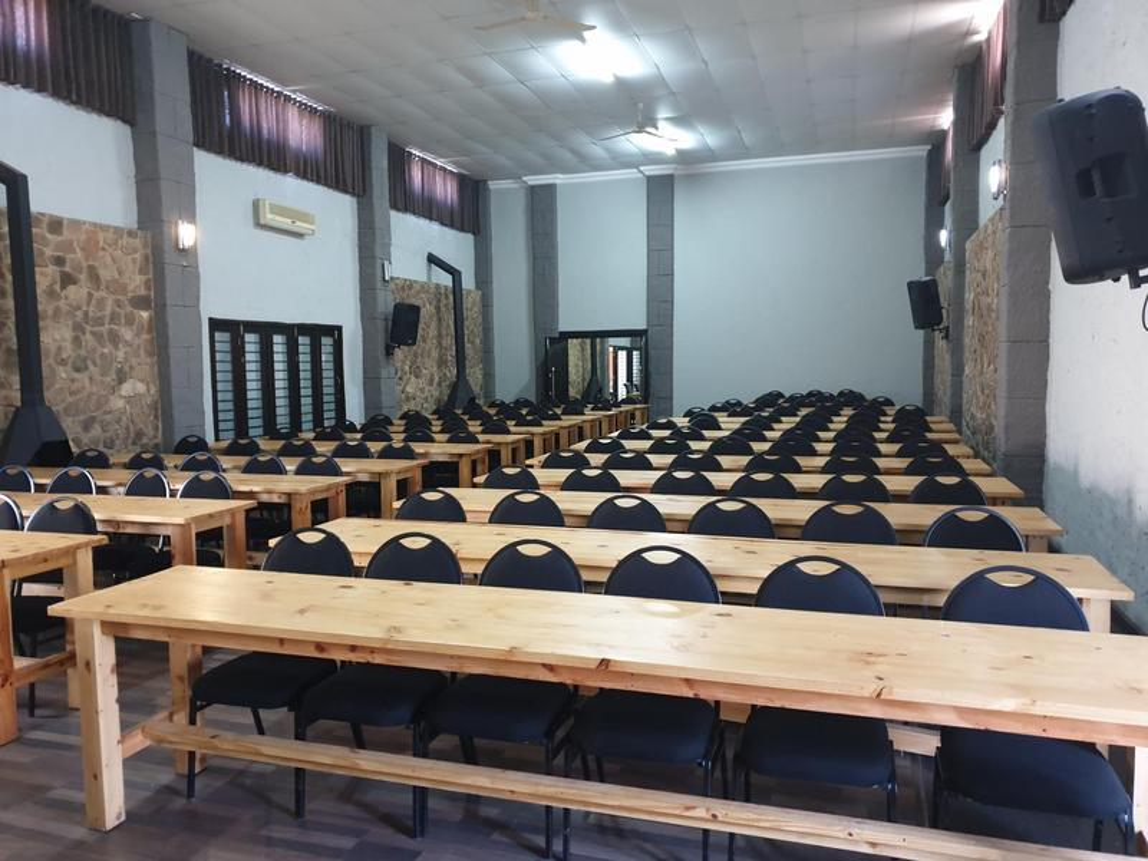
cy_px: 430
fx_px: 862
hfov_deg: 67.3
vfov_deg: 53.1
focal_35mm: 26
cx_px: 574
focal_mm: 4.3
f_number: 1.5
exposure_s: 1/17
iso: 320
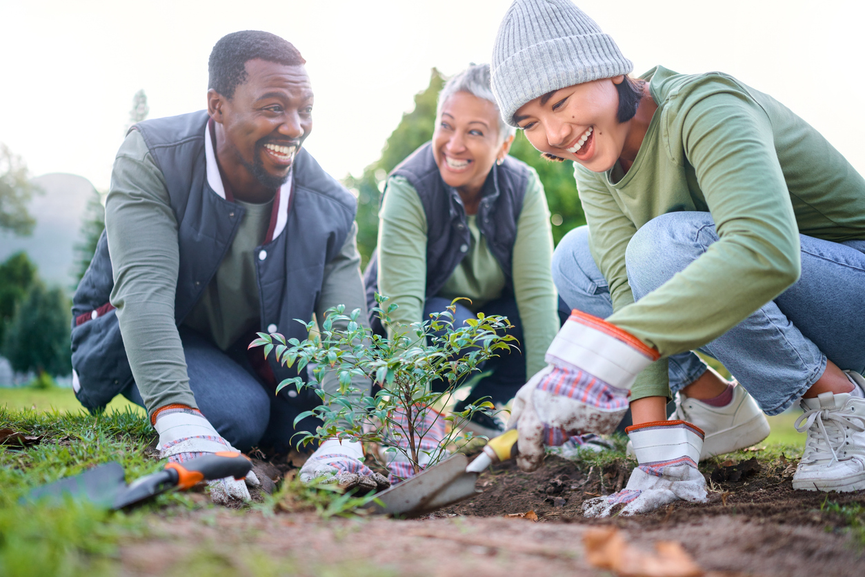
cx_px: 432
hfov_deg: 54.4
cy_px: 288
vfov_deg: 37.9
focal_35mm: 35
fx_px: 841
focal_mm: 35
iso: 200
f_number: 1.8
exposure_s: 1/250
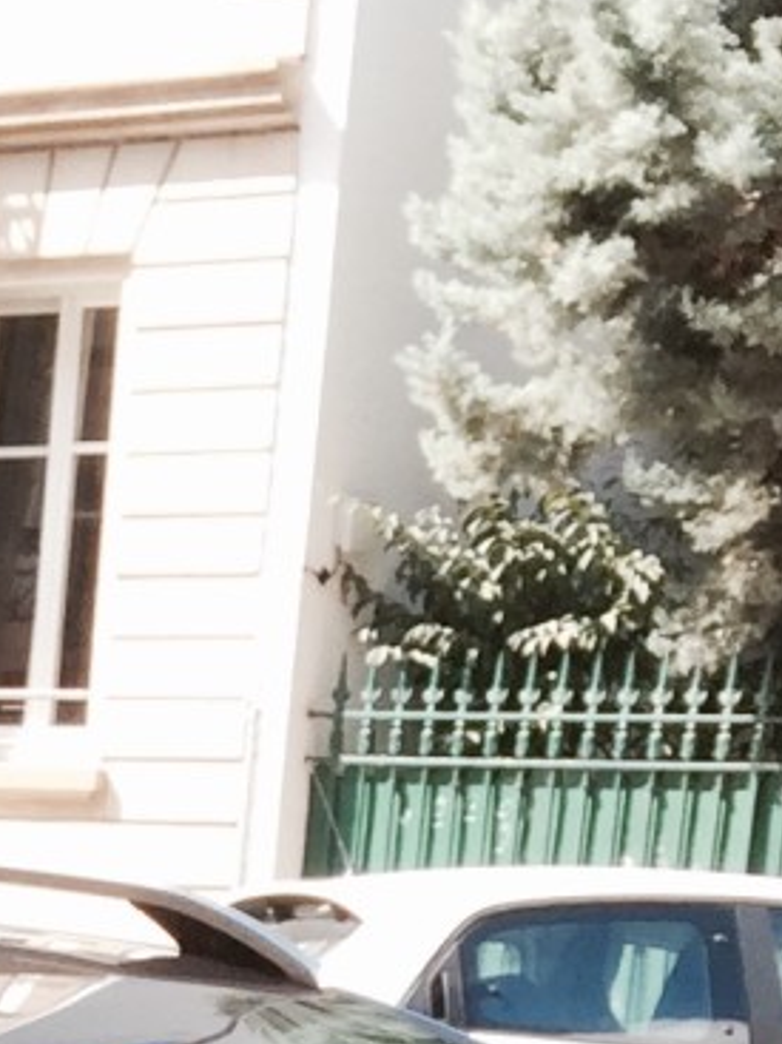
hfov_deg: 8.7
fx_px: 4882
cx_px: -697
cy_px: 2535
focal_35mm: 162
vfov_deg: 10.5
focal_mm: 4.15
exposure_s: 1/204
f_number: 2.2
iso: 32
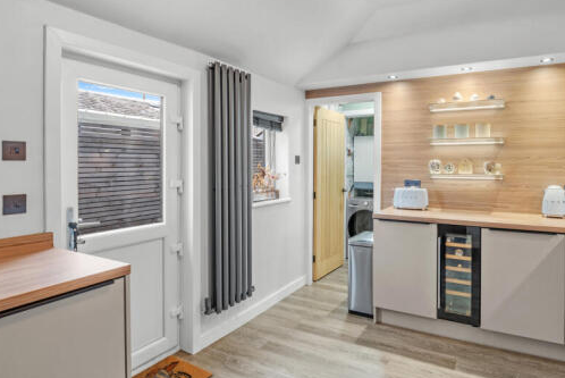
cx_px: 320
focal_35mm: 21
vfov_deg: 59.4
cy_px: 167
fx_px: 330
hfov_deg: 80.7
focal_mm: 16
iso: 250
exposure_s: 1/1.67
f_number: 9
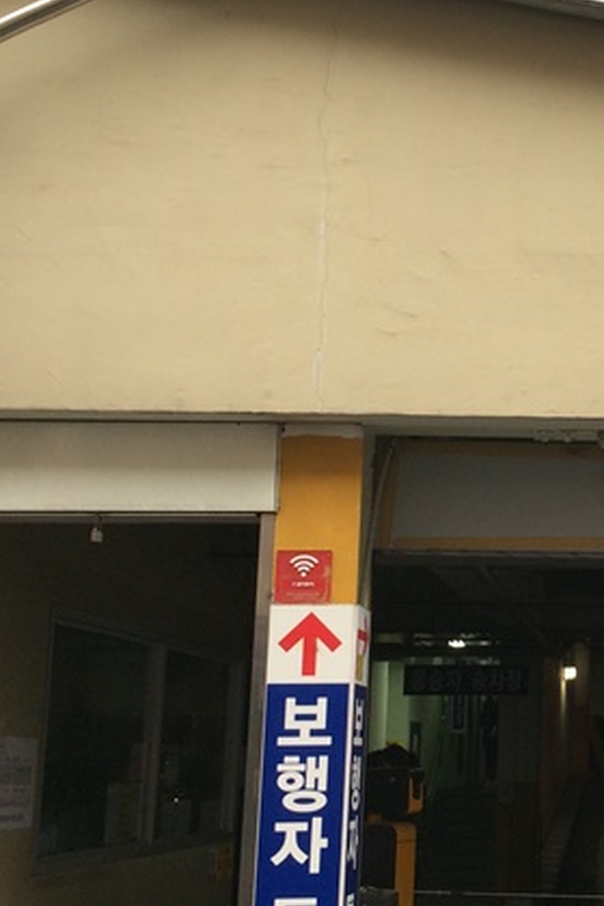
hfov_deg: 18.2
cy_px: 438
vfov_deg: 29.2
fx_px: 1736
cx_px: 824
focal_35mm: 69
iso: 40
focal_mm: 4.15
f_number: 2.2
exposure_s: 1/60
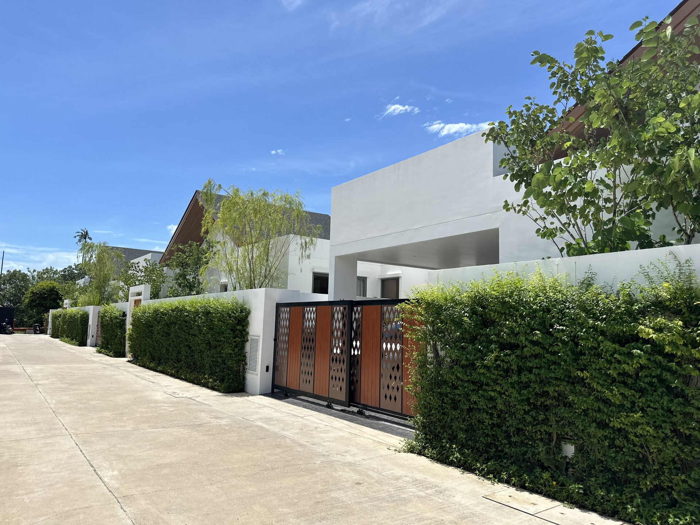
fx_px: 485
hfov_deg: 71.6
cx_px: 350
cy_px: 262
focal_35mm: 24
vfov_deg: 56.8
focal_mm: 6.86
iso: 80
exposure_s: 1/7576
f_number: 1.78
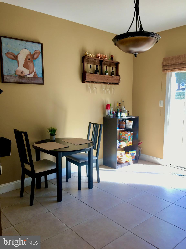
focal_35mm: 29
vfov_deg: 61.7
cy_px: 124
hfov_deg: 48.2
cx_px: 93
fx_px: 208
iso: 25
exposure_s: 1/60
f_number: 2.2
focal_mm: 4.15
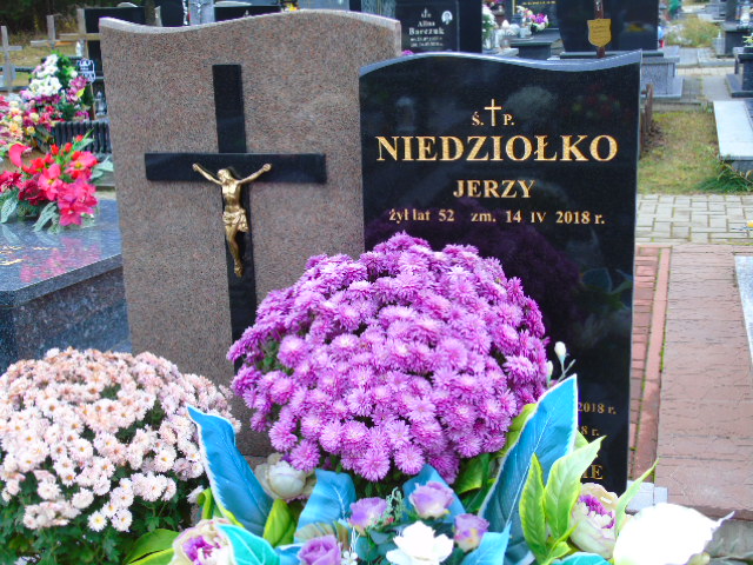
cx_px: 376
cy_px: 282
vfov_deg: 31.5
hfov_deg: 41.2
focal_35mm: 46
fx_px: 1001
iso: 100
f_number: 4.1
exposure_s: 1/30
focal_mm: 8.2
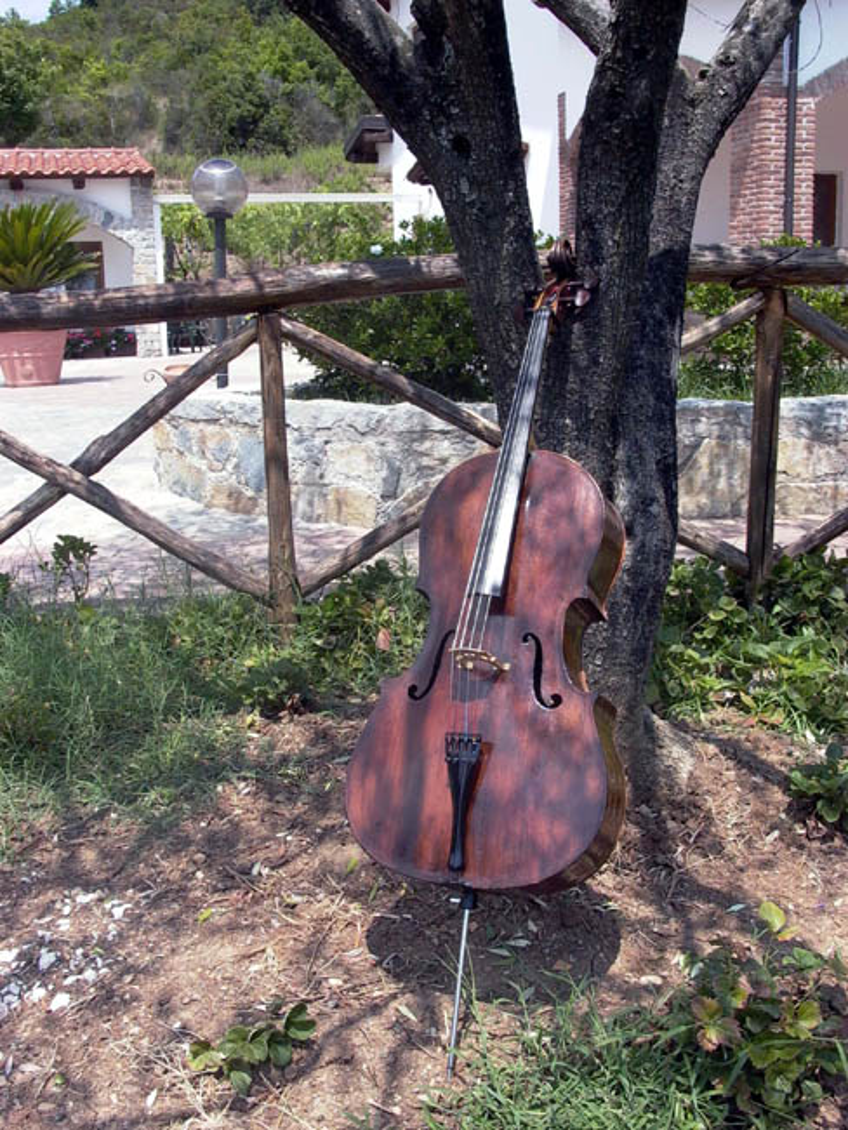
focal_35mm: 38
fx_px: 1240
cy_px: 565
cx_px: 424
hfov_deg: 37.7
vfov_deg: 49.0
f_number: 5.58
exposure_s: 1/559
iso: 100
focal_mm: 8.19
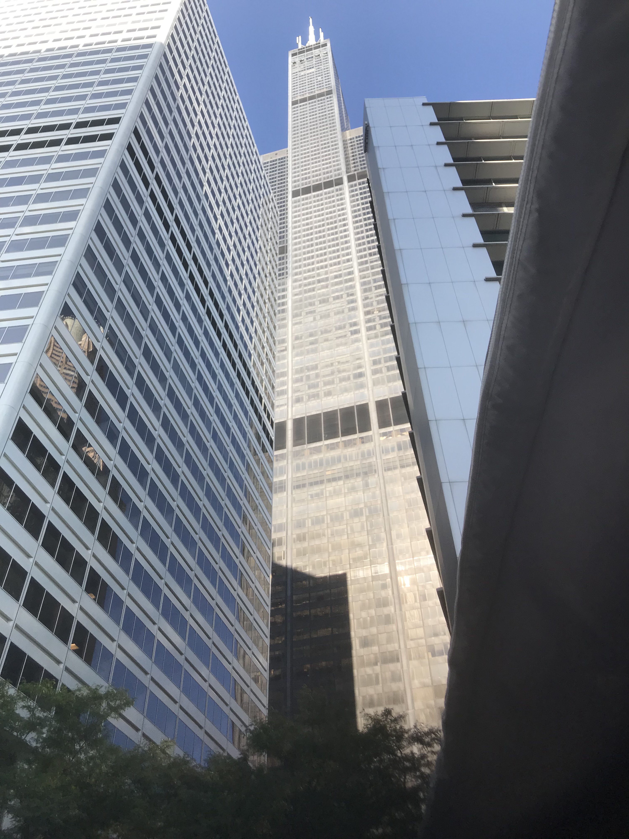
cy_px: 420
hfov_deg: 49.7
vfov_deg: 63.4
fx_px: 678
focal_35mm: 28
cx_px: 314
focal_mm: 3.99
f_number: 1.8
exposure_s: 1/501
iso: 20
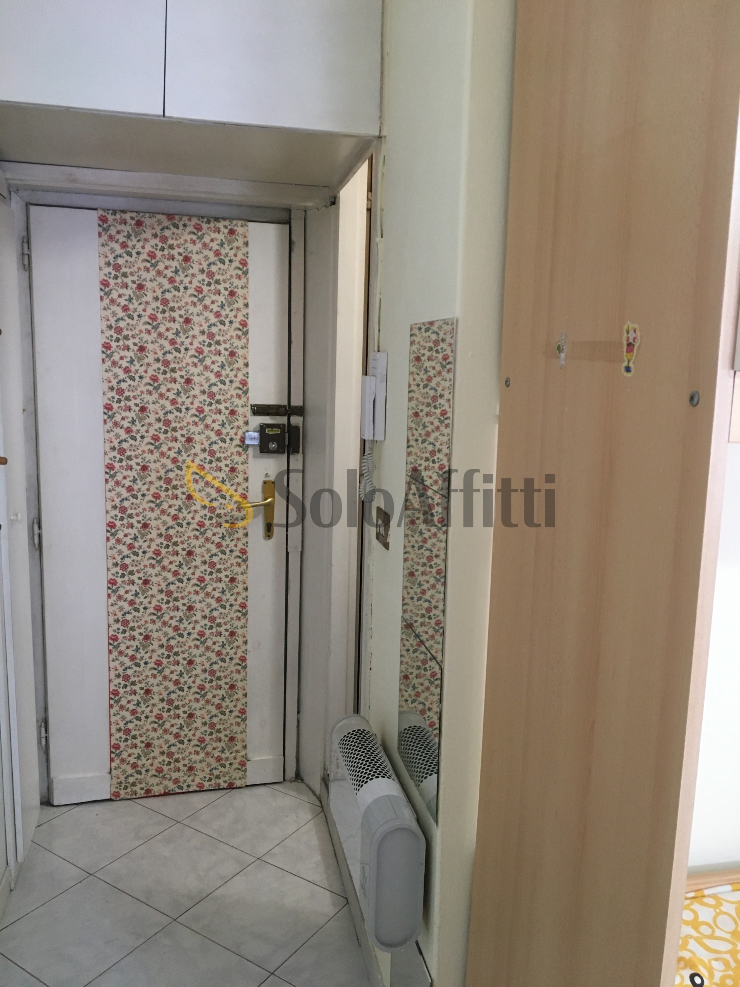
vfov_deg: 61.7
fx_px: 827
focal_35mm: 29
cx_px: 370
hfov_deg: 48.2
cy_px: 494
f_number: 2.2
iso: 160
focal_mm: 4.15
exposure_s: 1/33
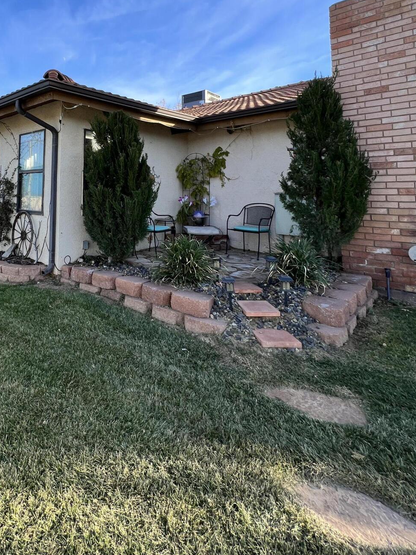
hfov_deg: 62.3
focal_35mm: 20
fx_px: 320
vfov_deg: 77.7
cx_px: 105
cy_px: 163
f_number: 1.8
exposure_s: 1/511
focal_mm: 1.57
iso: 32
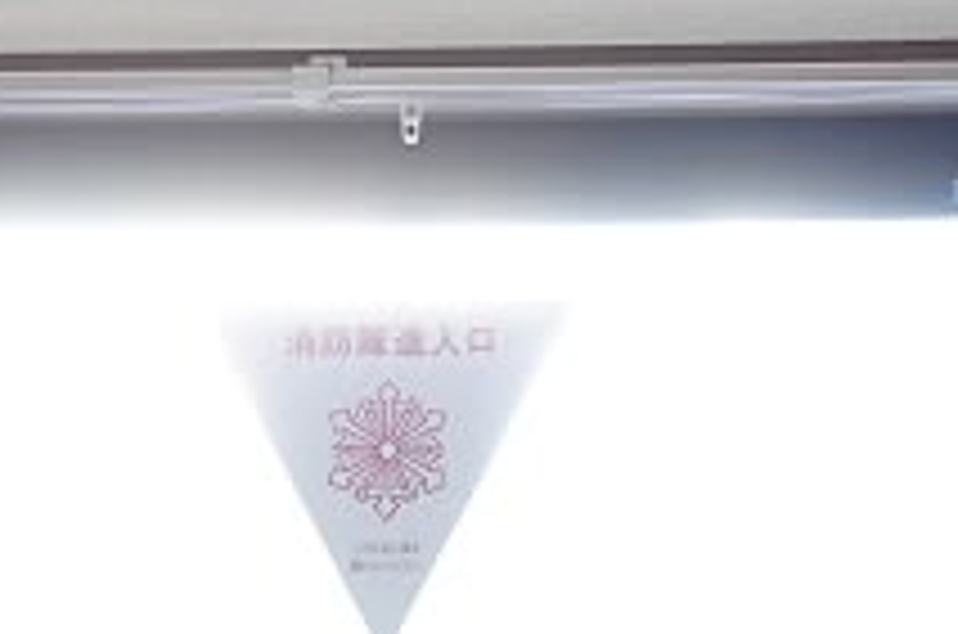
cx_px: 591
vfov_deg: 13.6
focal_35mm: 92
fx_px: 2443
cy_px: -414
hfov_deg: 22.1
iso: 1600
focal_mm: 18
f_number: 4
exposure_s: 1/160
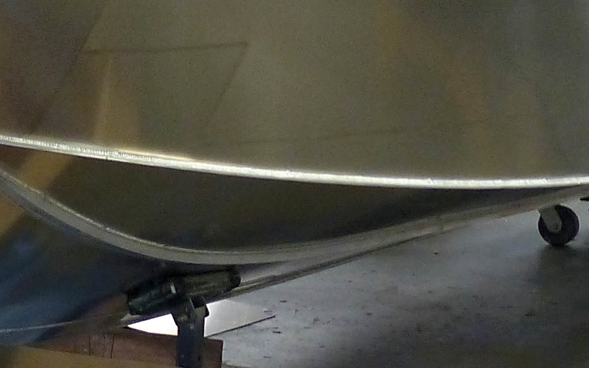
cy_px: -61
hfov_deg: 13.9
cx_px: 136
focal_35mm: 150
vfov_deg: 8.7
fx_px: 2407
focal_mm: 7.4
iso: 400
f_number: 2.8
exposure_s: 1/40
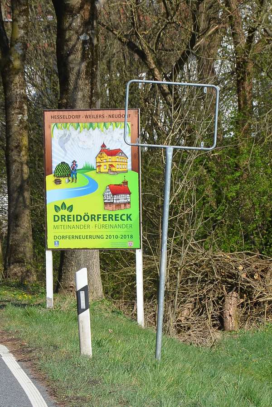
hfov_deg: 8.7
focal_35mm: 158
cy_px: 204
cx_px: 136
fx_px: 1785
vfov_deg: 13.0
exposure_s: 1/640
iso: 160
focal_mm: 105
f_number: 6.3
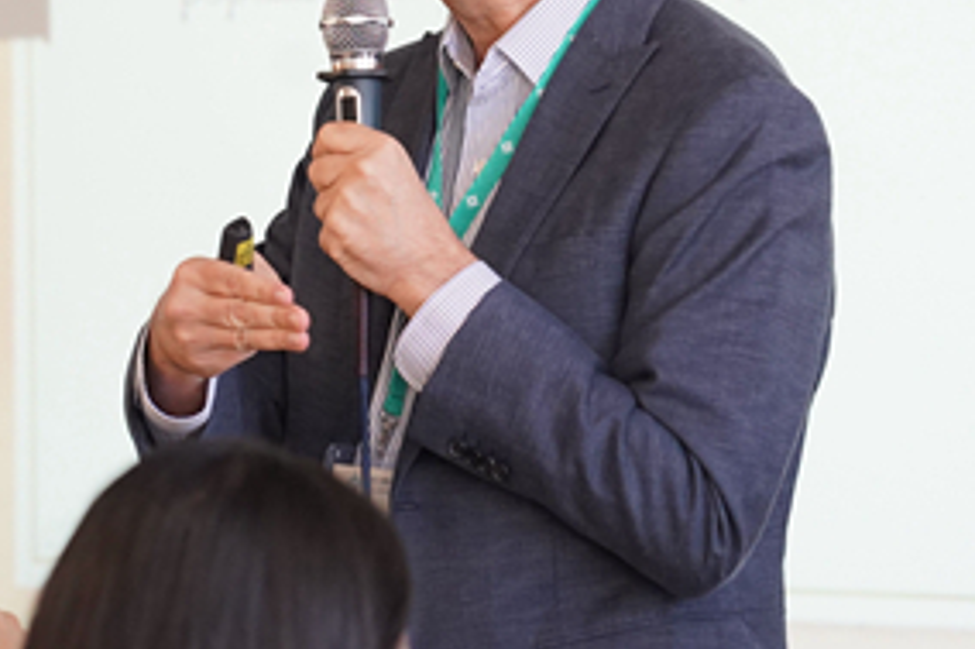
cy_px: 143
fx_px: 7010
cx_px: 474
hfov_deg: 8.0
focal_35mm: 259
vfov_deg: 5.3
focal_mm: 105
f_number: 4.5
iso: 2500
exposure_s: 1/200
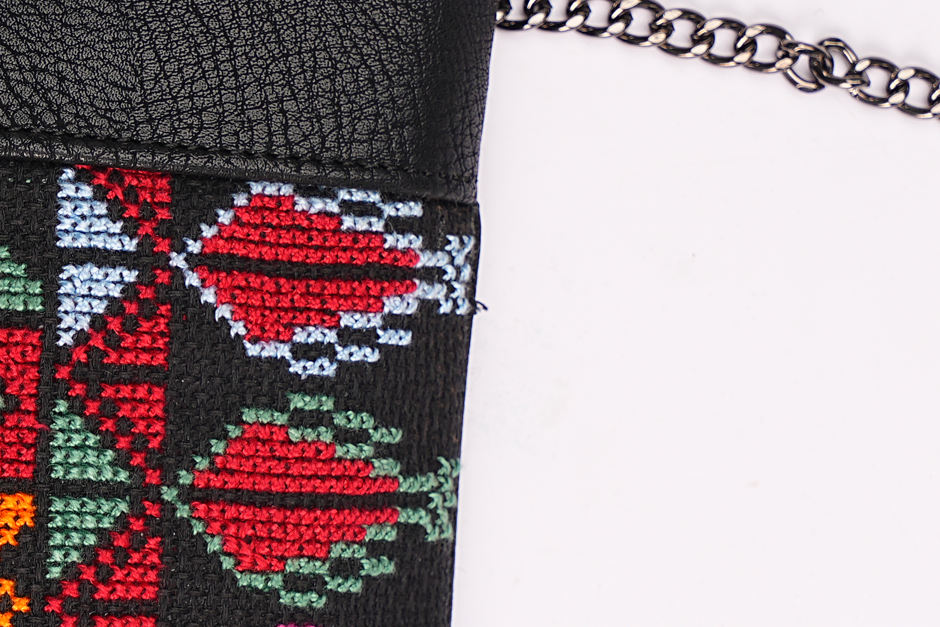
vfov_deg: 4.8
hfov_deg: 7.2
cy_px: 401
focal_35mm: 285
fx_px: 7442
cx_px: 288
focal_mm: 70
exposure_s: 1/160
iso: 100
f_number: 6.3
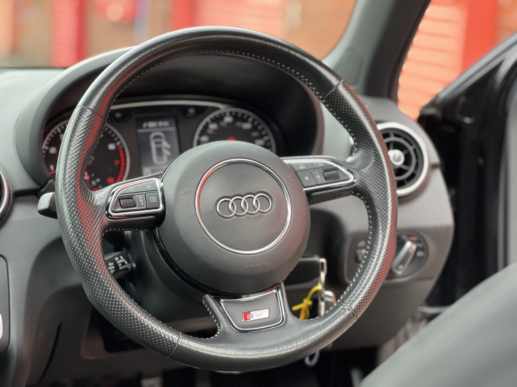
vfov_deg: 19.1
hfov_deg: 25.3
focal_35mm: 77
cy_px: 194
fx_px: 1150
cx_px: 258
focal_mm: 9
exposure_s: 1/121
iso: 200
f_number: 2.8
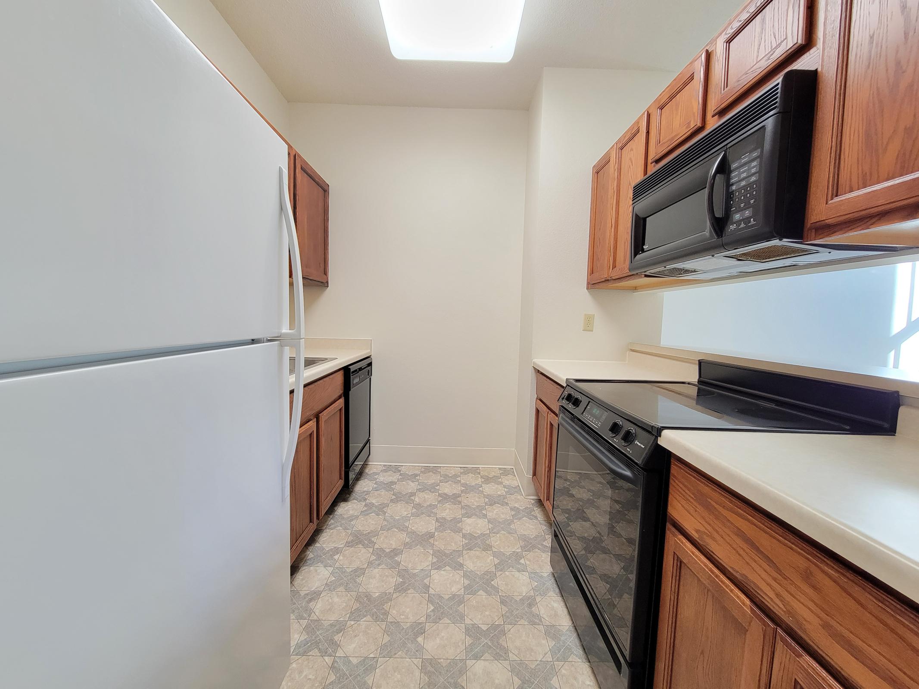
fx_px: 345
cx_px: 460
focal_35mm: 13
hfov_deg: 106.2
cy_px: 344
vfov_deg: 89.9
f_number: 2.2
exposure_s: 1/60
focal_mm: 2.2
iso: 320
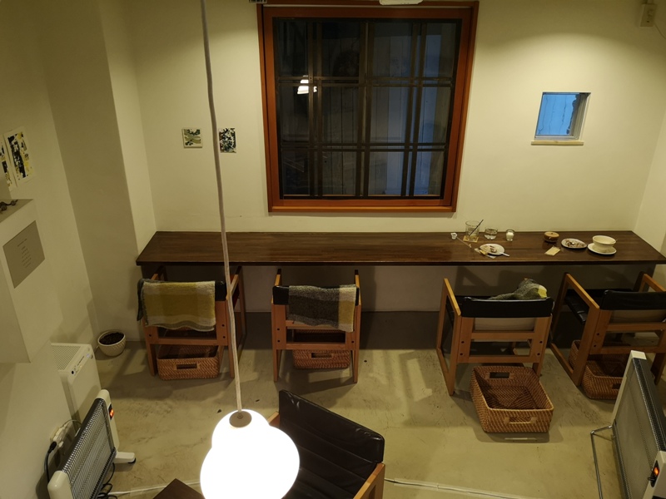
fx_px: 519
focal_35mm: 27
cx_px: 333
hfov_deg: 65.3
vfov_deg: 51.4
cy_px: 250
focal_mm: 3.95
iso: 250
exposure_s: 1/30
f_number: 1.8
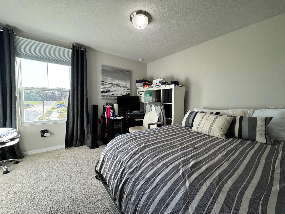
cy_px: 107
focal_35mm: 14
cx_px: 142
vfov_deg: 85.7
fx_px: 115
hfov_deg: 102.1
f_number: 2.2
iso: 160
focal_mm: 2.22
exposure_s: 1/120
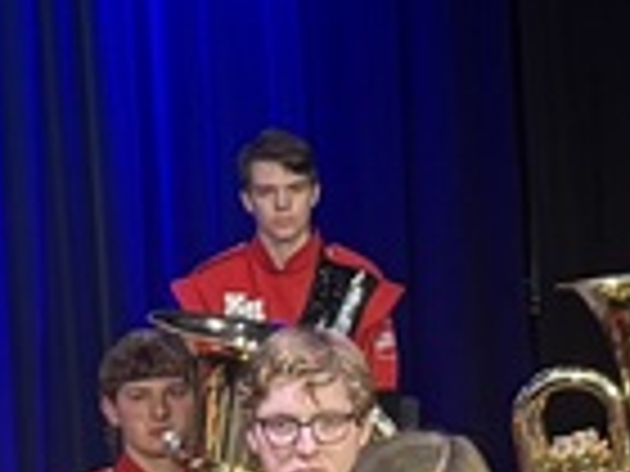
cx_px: 585
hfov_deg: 11.2
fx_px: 3203
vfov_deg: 8.4
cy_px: 454
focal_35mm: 176
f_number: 1.78
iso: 200
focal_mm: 6.76
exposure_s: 1/94
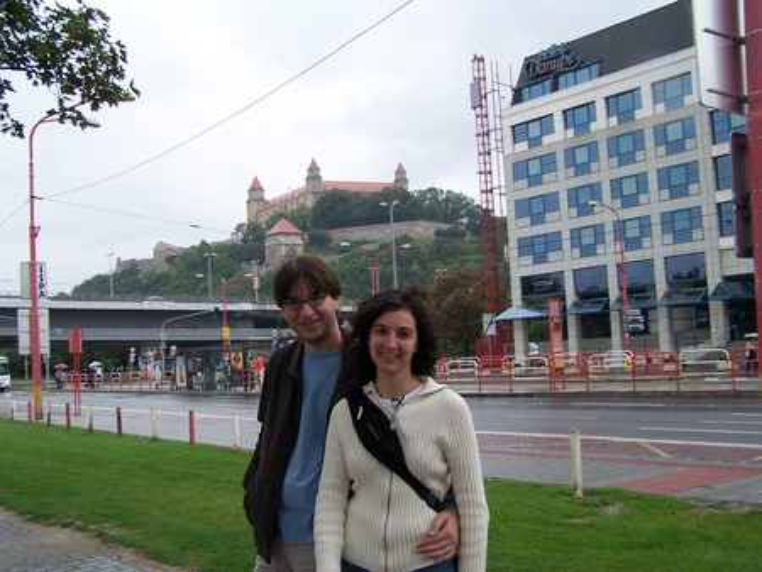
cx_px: 381
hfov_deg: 49.0
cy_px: 286
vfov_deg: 37.8
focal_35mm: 38
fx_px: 837
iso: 80
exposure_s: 1/250
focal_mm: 6.3
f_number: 2.8
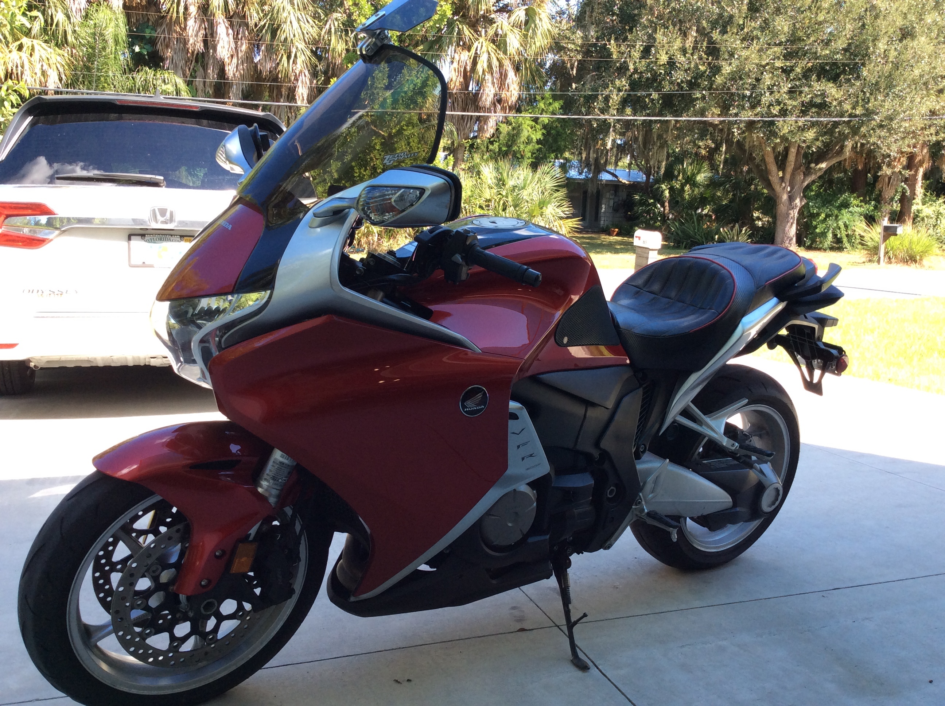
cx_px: 472
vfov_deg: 44.1
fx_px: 872
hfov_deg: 56.9
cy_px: 353
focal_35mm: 32
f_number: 2.4
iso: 32
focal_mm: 3.3
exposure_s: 1/203
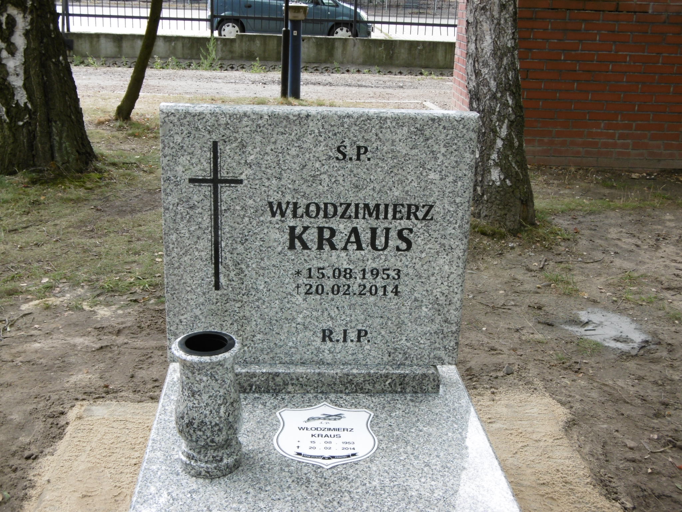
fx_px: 847
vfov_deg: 33.6
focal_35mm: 43
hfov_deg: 43.9
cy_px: 256
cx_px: 341
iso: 160
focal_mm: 7.7
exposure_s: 1/160
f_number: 3.8
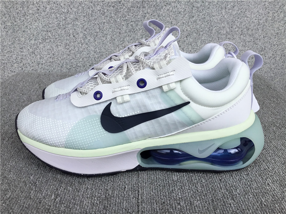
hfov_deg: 58.4
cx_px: 143
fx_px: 256
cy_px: 107
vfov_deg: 45.4
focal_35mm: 31
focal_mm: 3.3
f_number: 2.4
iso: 25
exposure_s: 1/895
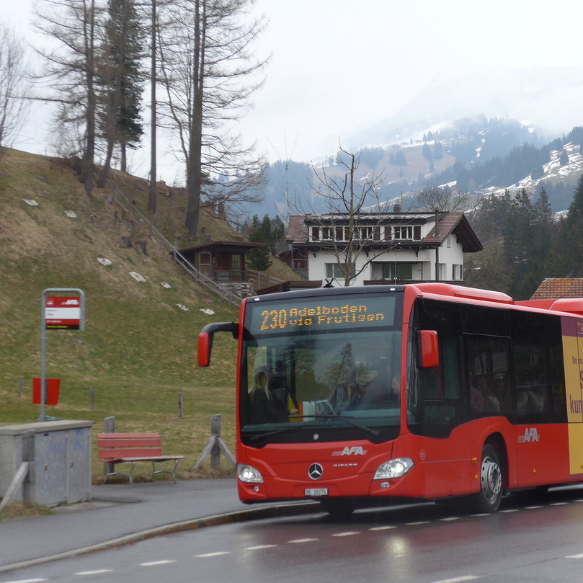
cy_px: 265
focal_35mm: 97
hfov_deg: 17.8
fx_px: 1848
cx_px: 424
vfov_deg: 17.9
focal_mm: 15
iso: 80
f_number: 4.2
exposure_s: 1/160
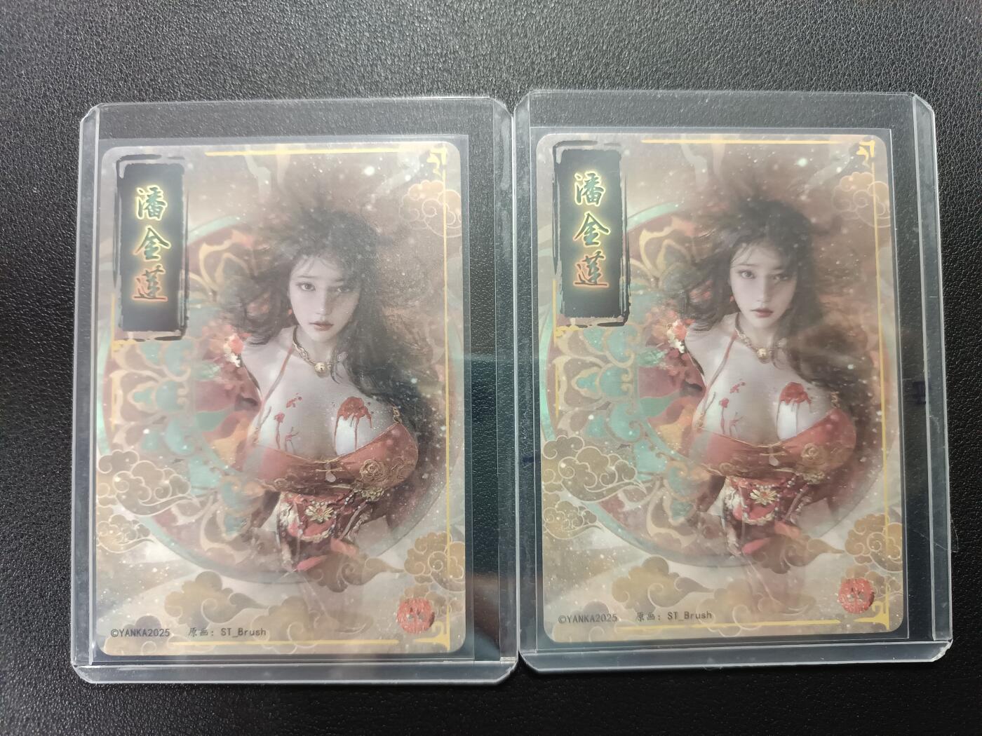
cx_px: 491
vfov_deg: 56.8
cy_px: 368
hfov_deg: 71.6
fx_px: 681
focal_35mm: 24
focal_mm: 5.31
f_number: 1.7
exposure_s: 1/25
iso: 1578
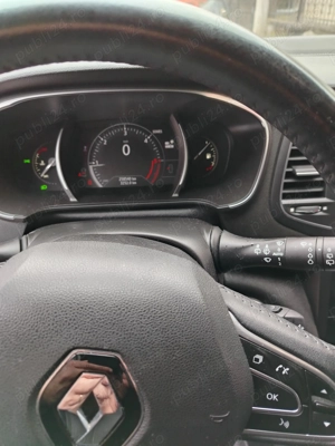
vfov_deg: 71.6
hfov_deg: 56.8
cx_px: 168
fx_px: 310
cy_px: 223
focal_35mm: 24
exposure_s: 1/33.3
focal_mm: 5.25
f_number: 1.75
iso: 325
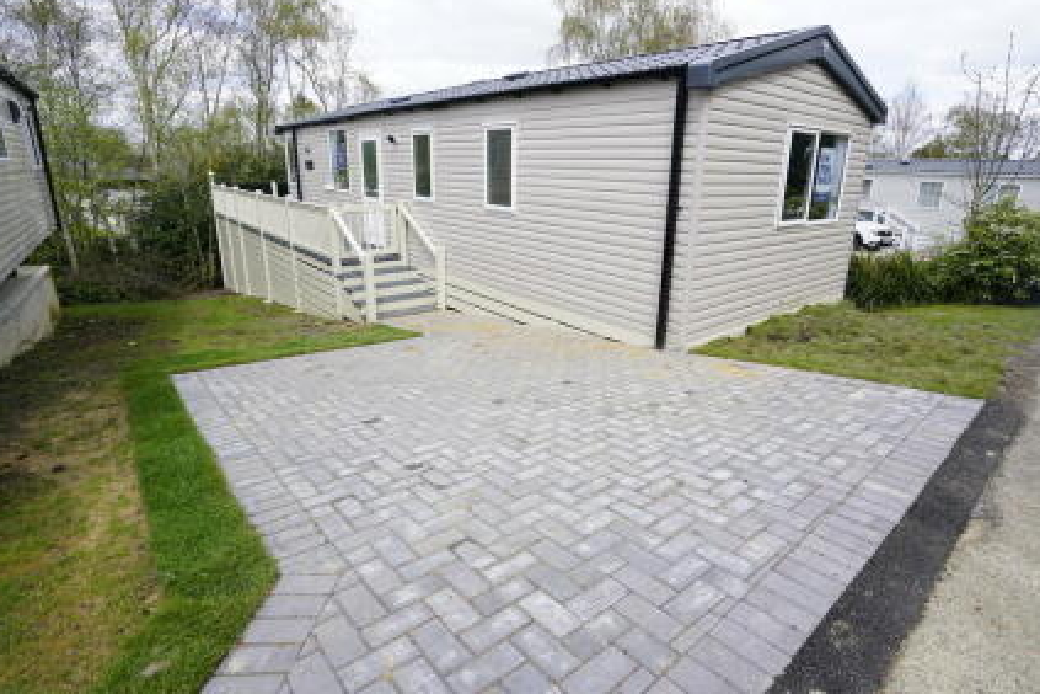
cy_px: 316
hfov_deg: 89.9
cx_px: 546
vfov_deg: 67.3
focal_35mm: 18
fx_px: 520
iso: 100
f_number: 6.3
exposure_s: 1/160
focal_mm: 16
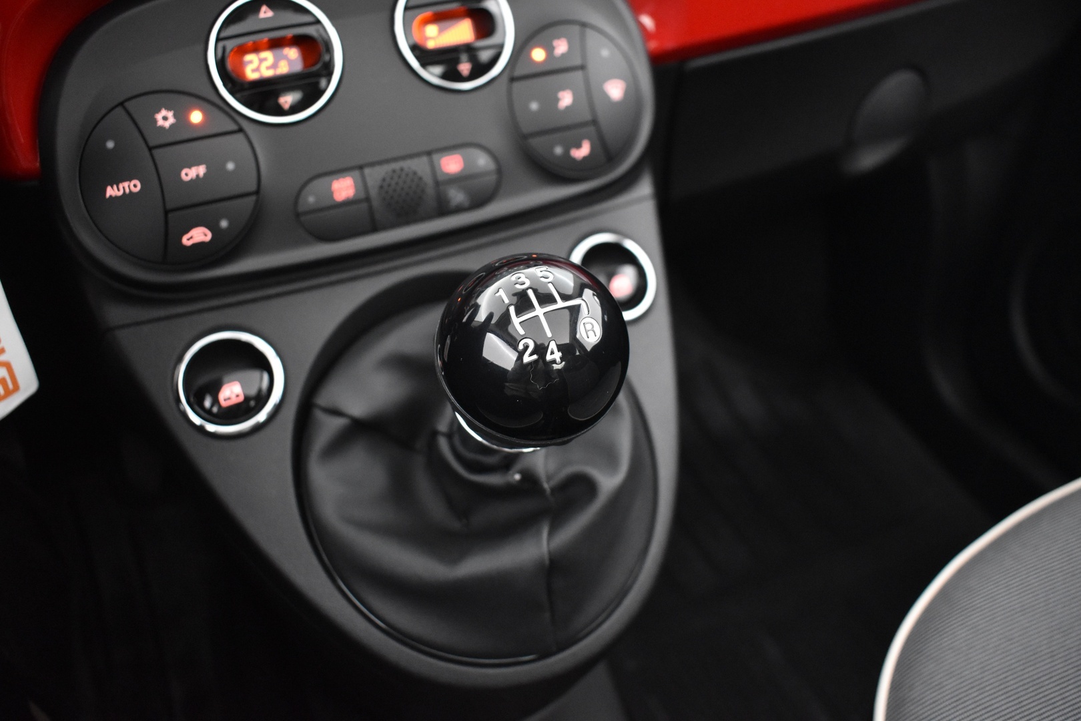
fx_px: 991
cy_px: 360
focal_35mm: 33
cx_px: 540
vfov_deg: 40.0
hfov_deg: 57.2
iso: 3200
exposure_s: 1/20
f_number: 3.8
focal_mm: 22
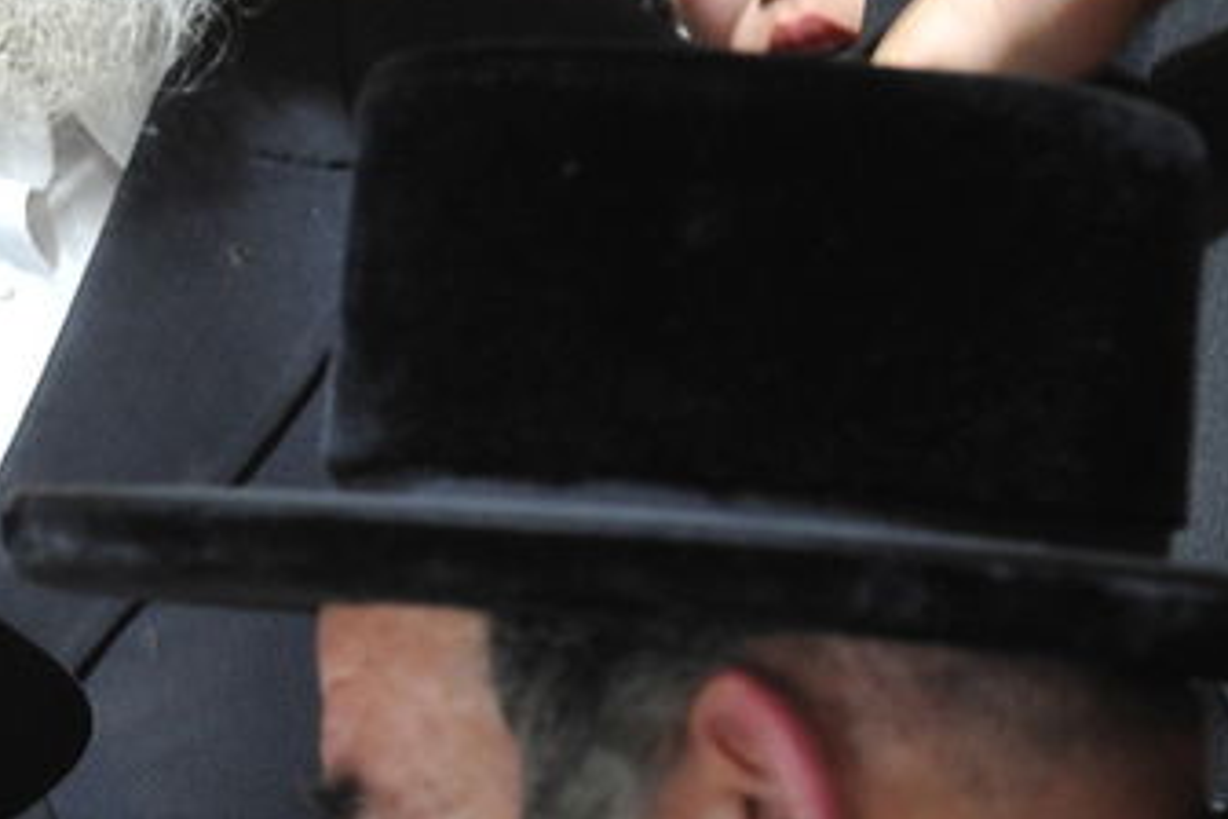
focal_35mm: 383
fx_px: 13064
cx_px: -380
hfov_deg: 5.4
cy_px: 770
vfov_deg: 3.6
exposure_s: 1/80
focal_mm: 92
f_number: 3.5
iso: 800
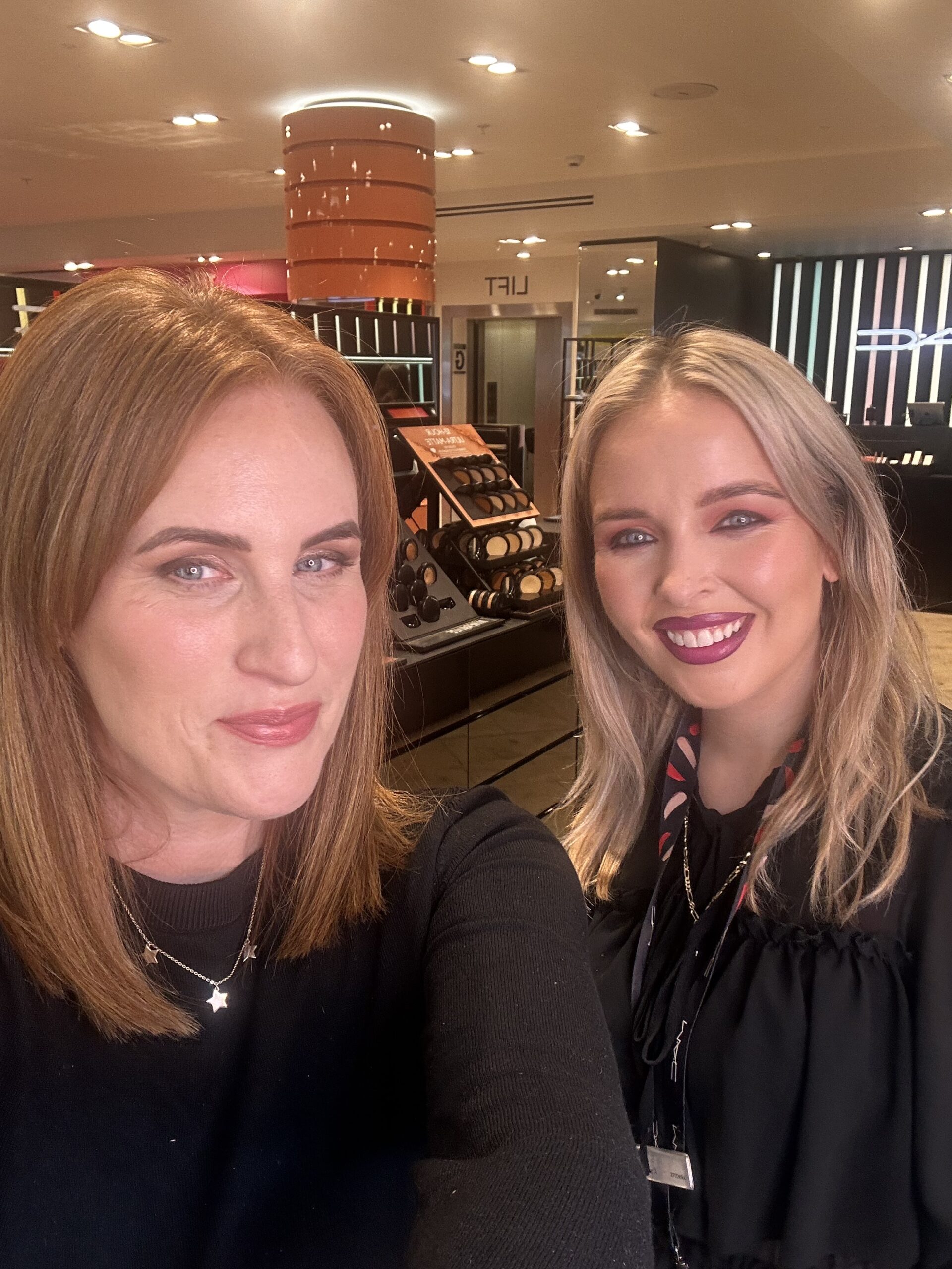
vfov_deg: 60.0
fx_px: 1100
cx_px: 476
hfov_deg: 46.8
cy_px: 634
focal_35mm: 30
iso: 32
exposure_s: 1/75
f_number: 1.9
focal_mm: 2.69
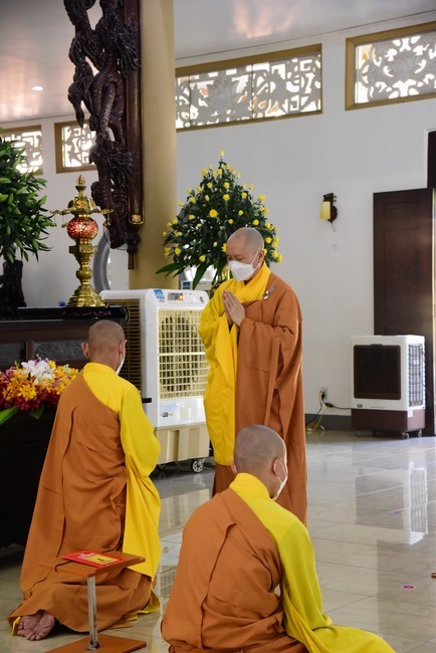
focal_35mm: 70
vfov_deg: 28.8
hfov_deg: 19.5
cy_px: 326
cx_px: 218
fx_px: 1270
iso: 4000
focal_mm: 70
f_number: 7.1
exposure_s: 1/125
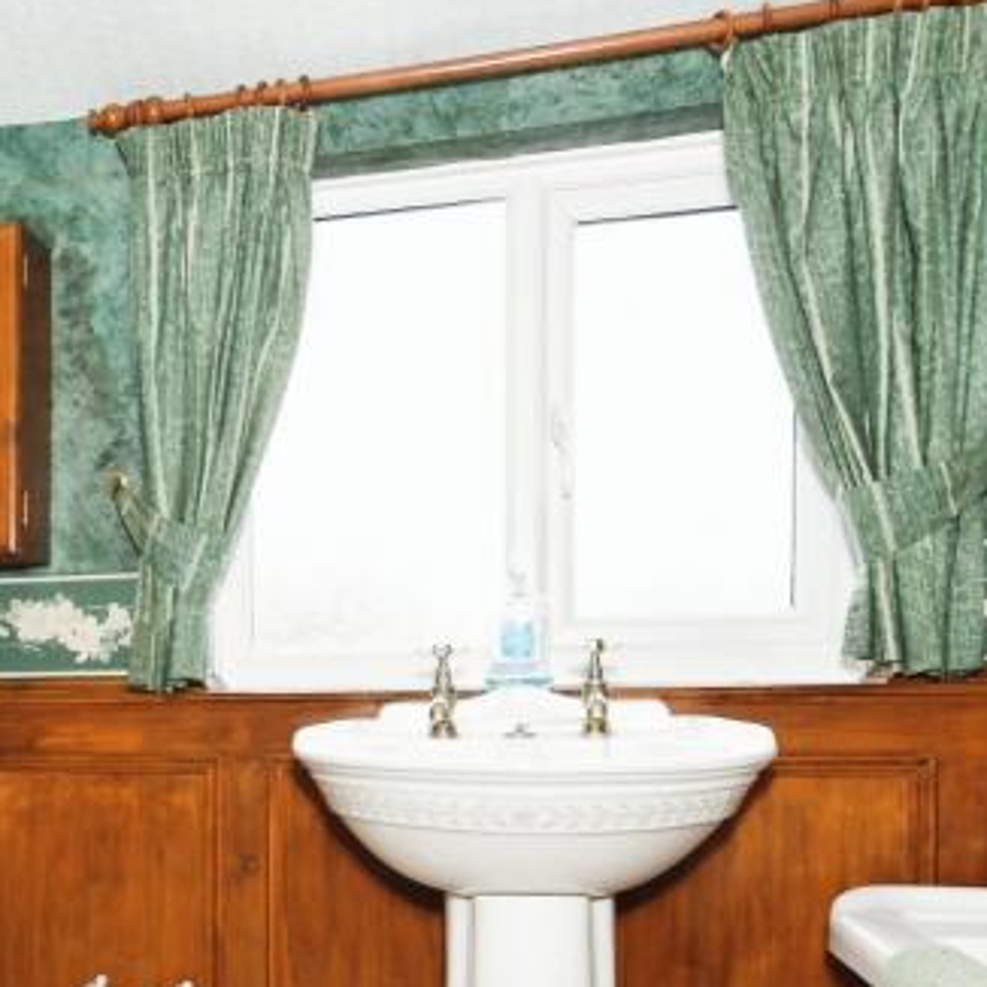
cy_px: 725
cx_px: 94
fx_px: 1290
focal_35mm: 40
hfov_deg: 38.9
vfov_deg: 40.8
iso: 400
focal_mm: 10
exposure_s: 1/60
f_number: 8
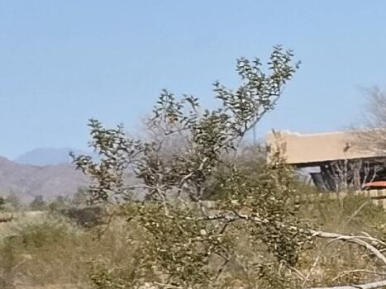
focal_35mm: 443
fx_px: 4939
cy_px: 257
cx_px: 1035
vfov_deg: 3.4
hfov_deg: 4.3
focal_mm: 7.9
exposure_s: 1/2835
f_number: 2.4
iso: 50
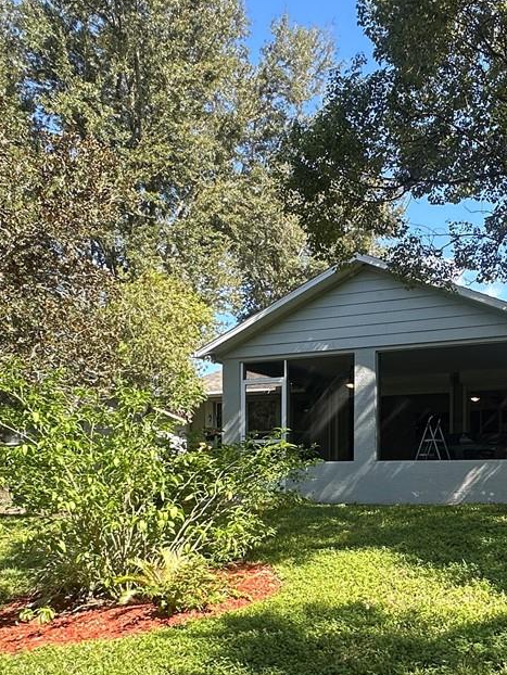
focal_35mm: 36
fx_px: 703
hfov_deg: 37.4
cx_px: 445
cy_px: 491
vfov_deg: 49.7
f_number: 2.2
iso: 40
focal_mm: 2.22
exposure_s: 1/280
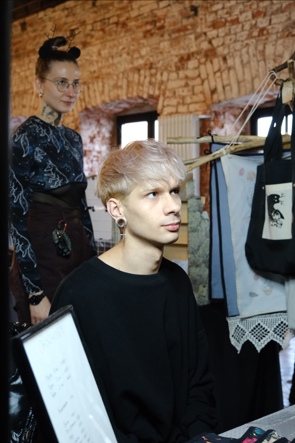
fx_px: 565
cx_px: 148
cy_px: 222
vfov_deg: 42.7
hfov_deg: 29.2
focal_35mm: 46
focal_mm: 30.8
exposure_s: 1/60
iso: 2000
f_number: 4
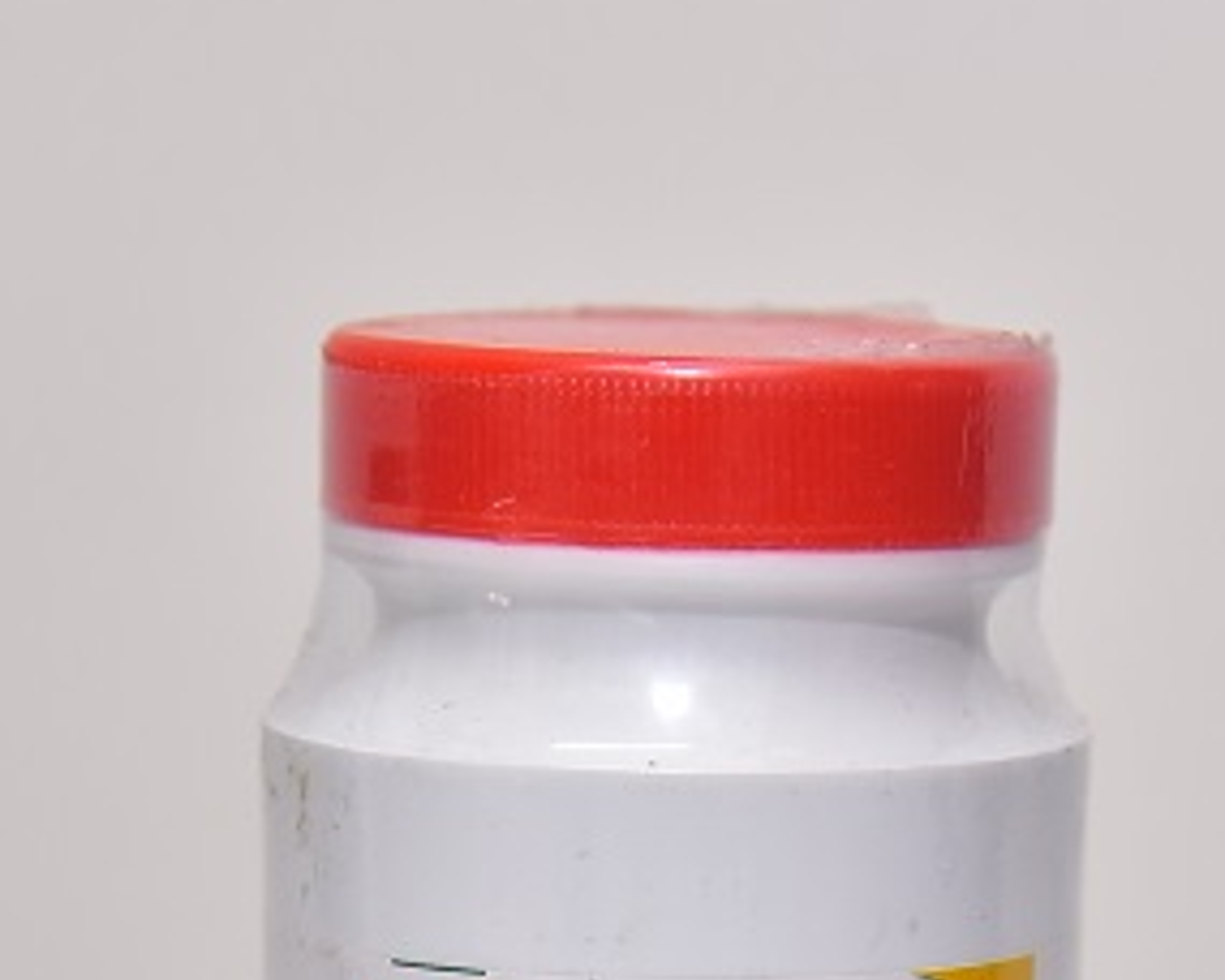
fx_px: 4713
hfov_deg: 14.8
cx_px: 683
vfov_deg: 11.7
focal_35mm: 130
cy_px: 997
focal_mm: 75
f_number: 5
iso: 1600
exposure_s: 1/200
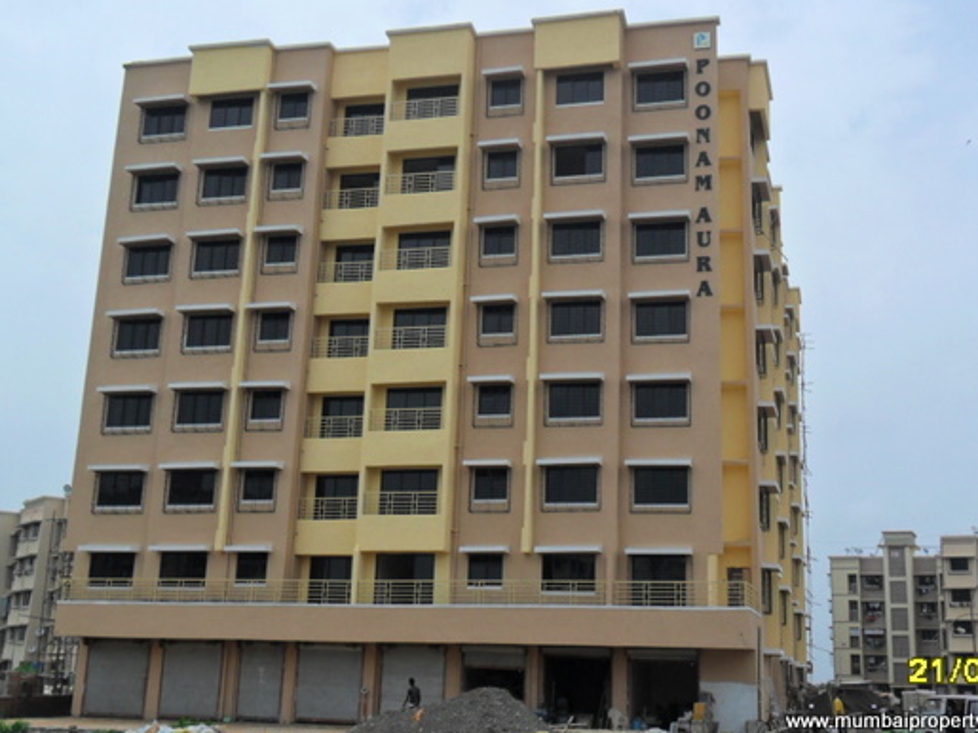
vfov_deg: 31.4
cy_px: 302
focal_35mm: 46
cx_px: 543
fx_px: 1299
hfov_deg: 41.2
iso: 100
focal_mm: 6.6
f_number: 10.1
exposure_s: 1/250
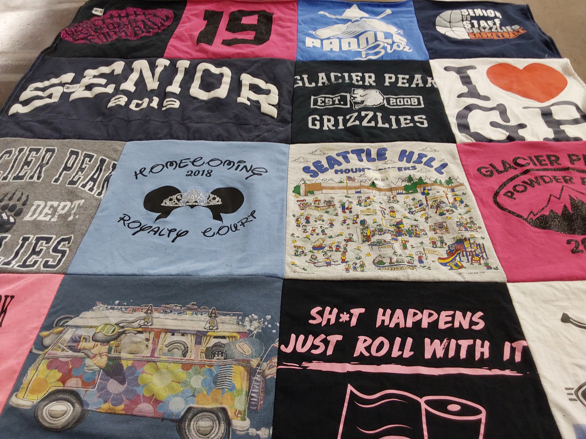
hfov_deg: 63.4
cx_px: 293
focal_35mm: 28
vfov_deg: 49.7
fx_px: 474
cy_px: 220
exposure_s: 1/60
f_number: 1.9
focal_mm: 2.91
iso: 125
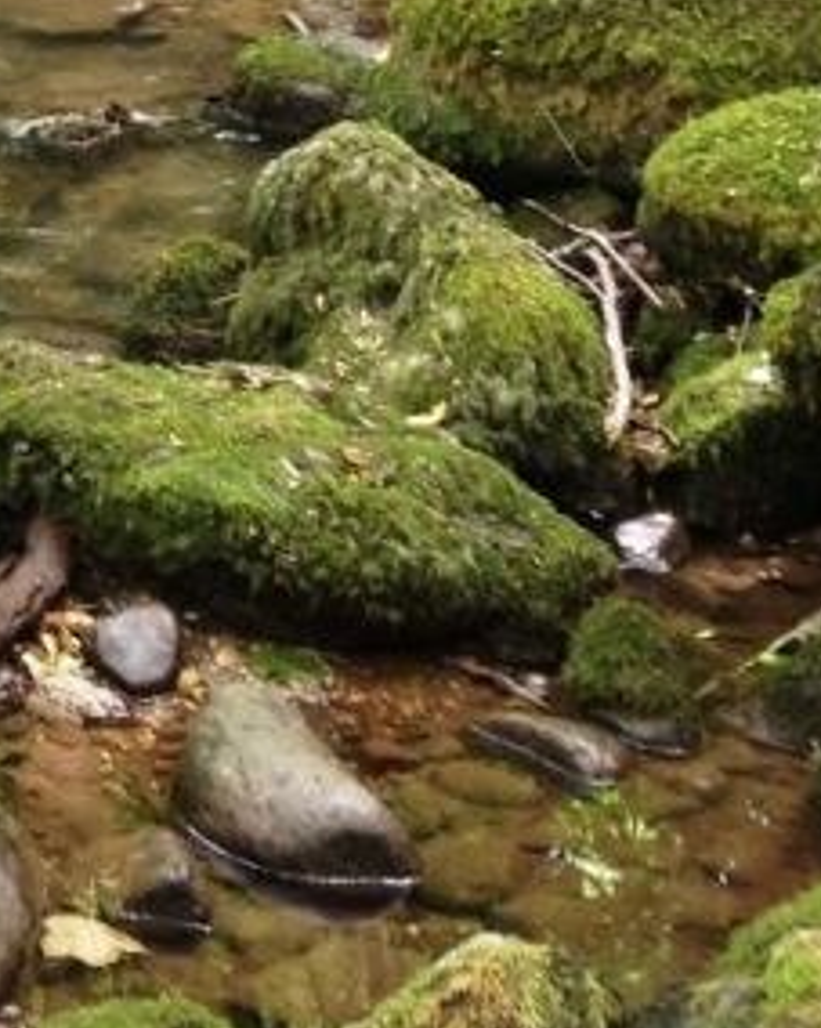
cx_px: -539
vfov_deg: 15.2
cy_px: -161
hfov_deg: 11.8
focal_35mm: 123
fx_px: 3738
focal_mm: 4.28
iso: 100
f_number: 2.4
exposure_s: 1/15
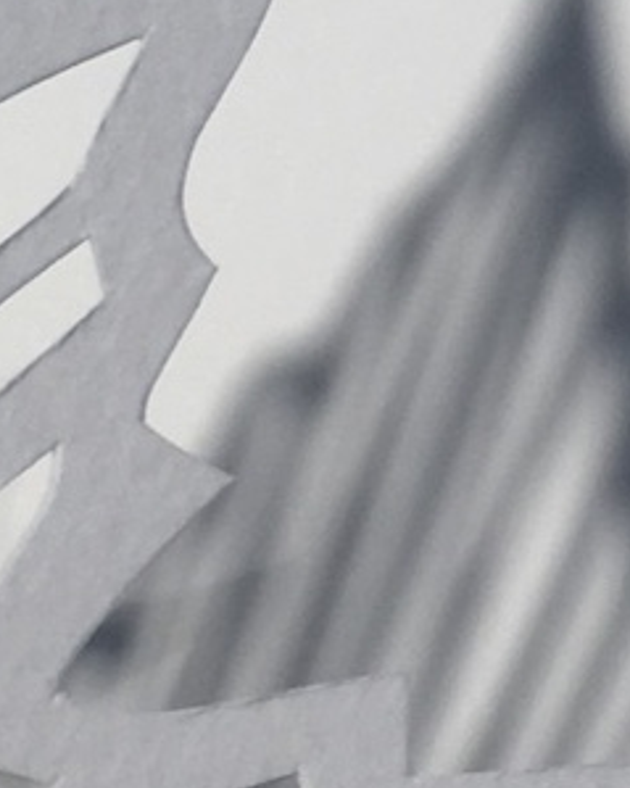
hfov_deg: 8.5
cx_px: 837
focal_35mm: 180
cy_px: 274
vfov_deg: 10.7
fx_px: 4197
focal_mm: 4.15
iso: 25
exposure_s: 1/100
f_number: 2.2
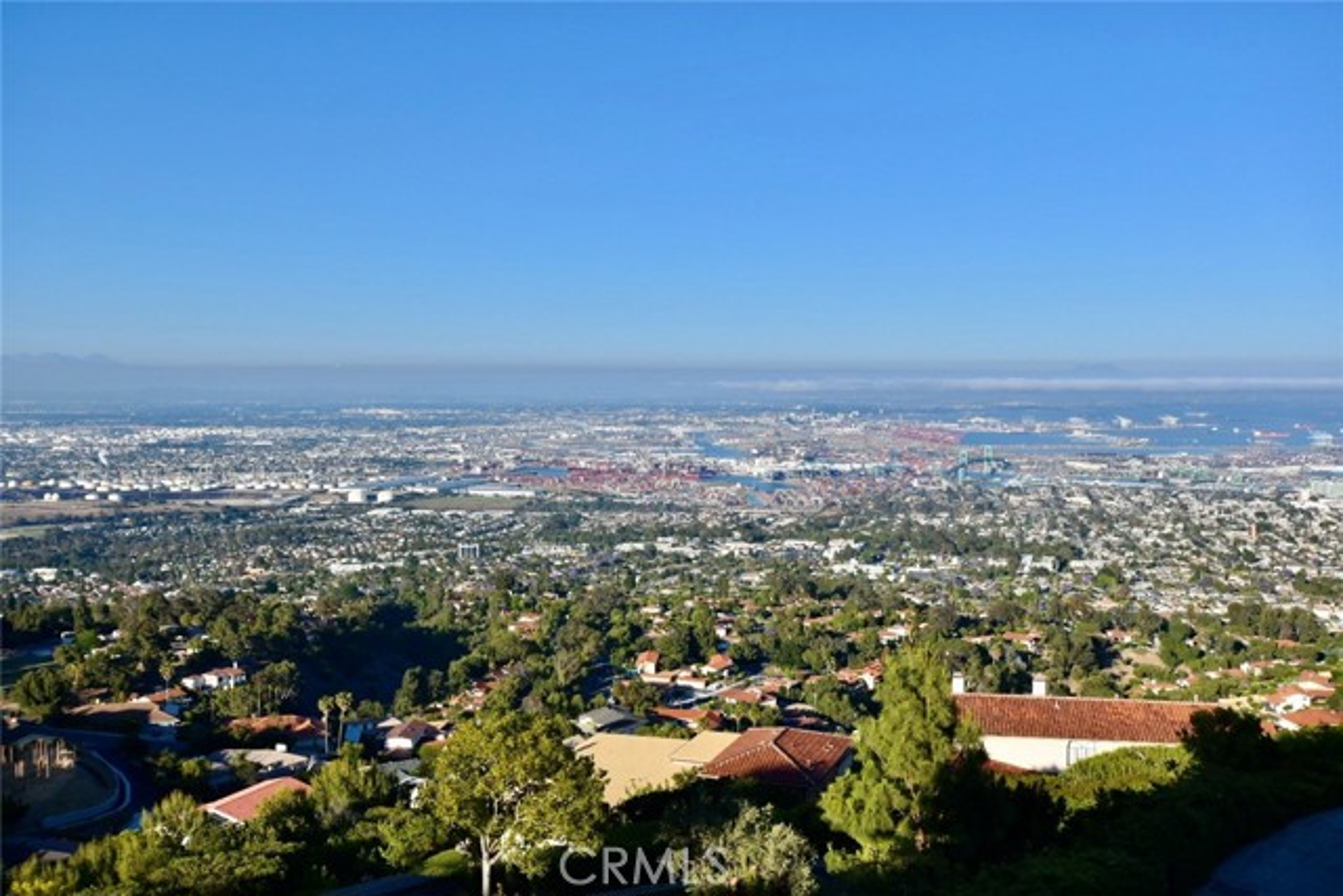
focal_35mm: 36
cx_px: 672
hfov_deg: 53.1
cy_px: 448
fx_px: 1343
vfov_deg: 36.9
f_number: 9
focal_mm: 24
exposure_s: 1/320
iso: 200
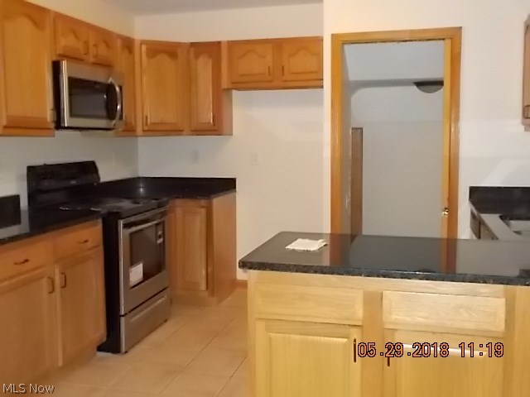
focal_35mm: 39
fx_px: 597
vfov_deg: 36.8
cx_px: 265
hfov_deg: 47.9
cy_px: 198
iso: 560
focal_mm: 6.9
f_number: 3.9
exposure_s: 1/30
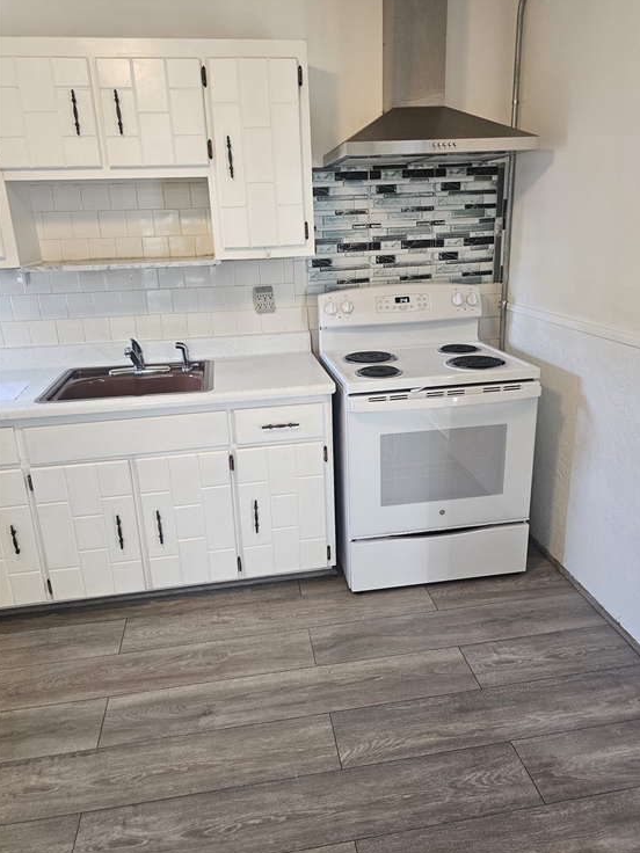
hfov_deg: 56.8
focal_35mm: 24
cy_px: 414
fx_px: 592
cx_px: 327
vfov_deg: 71.6
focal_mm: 6.3
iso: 250
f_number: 1.7
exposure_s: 1/120
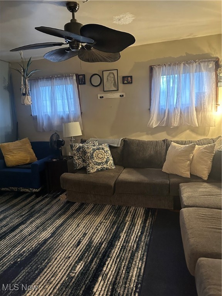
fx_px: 205
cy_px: 148
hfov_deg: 56.8
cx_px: 111
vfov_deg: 71.6
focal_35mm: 24
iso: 800
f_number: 1.78
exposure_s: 1/40
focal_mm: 6.86
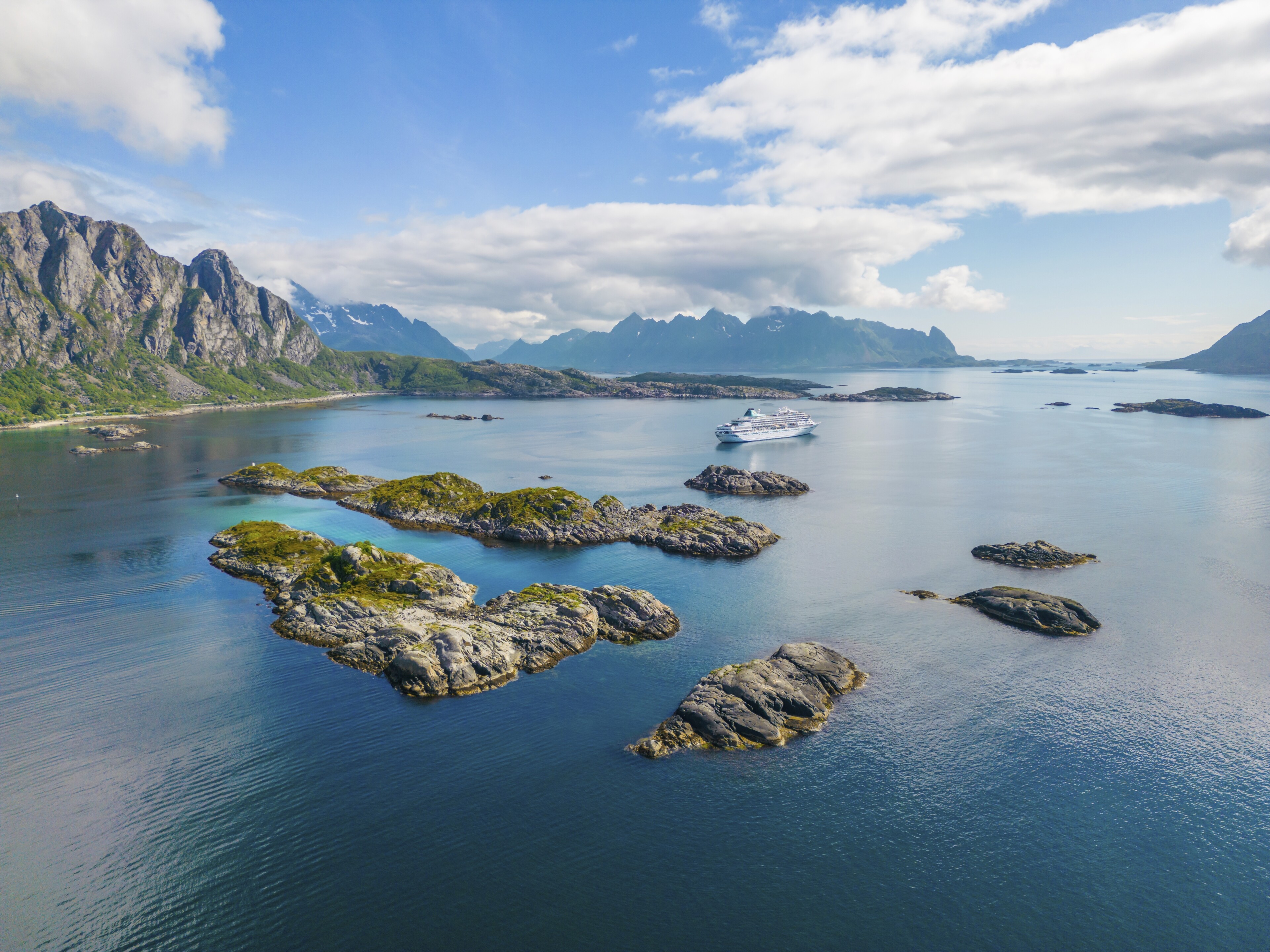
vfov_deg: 56.8
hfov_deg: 71.6
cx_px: 635
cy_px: 476
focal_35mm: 24
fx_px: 881
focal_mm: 6.72
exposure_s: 1/3200
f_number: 1.7
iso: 120
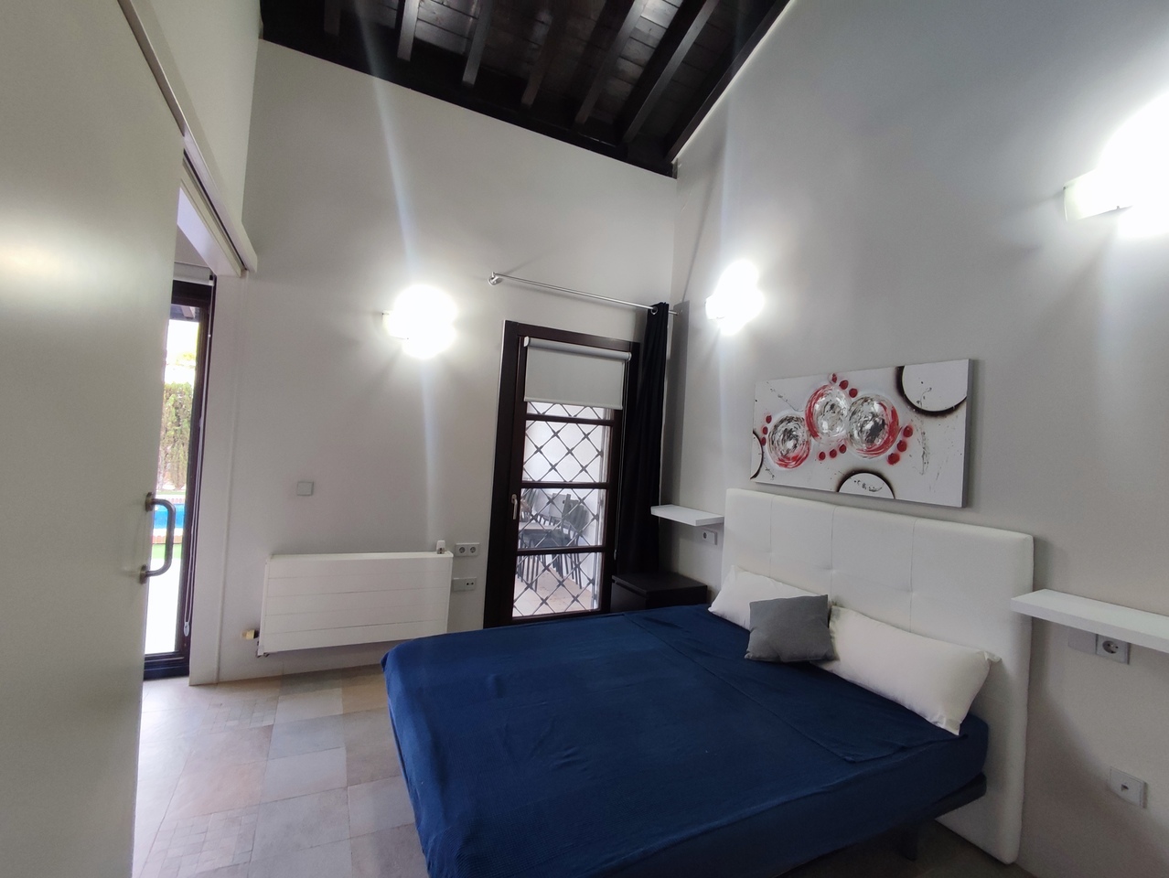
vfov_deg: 78.2
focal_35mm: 16
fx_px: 541
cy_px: 439
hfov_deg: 94.5
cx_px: 584
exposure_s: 1/60
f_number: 2.2
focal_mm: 1.65
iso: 134
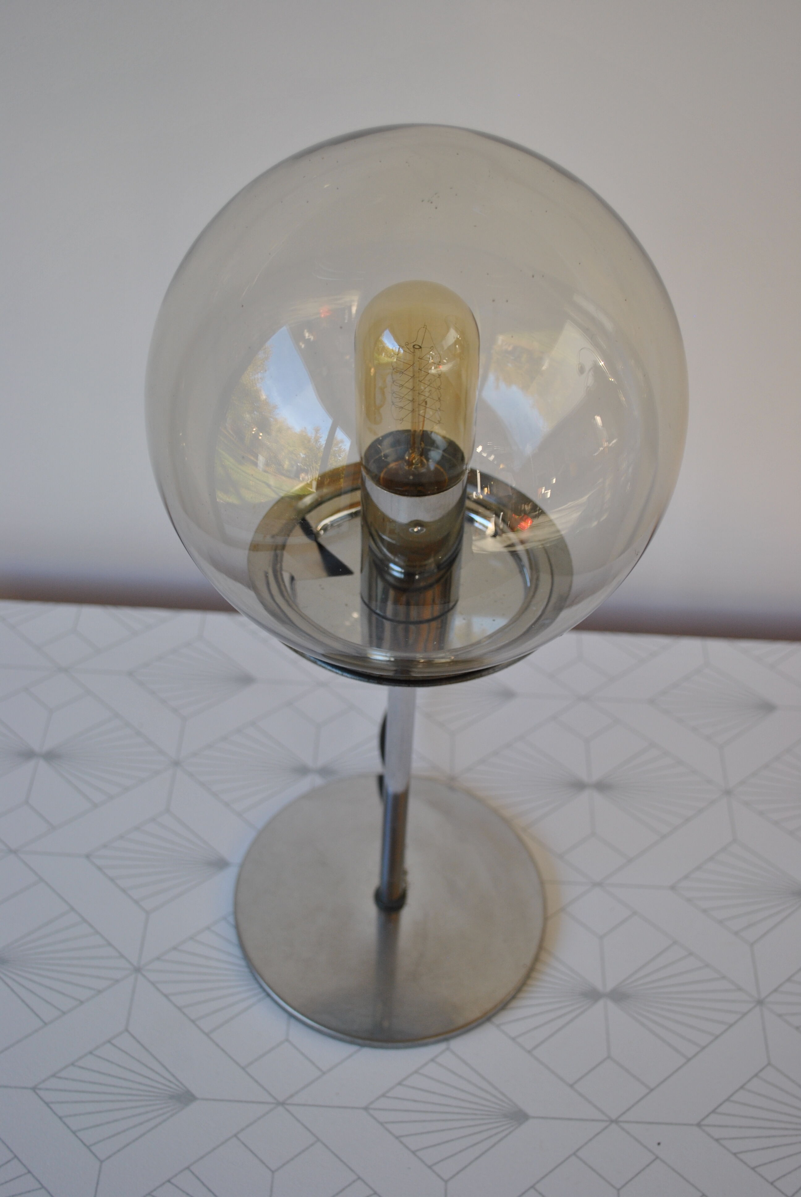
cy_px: 598
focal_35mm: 42
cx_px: 400
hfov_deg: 32.0
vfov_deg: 46.3
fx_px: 1398
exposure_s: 1/100
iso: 200
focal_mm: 28
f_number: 5
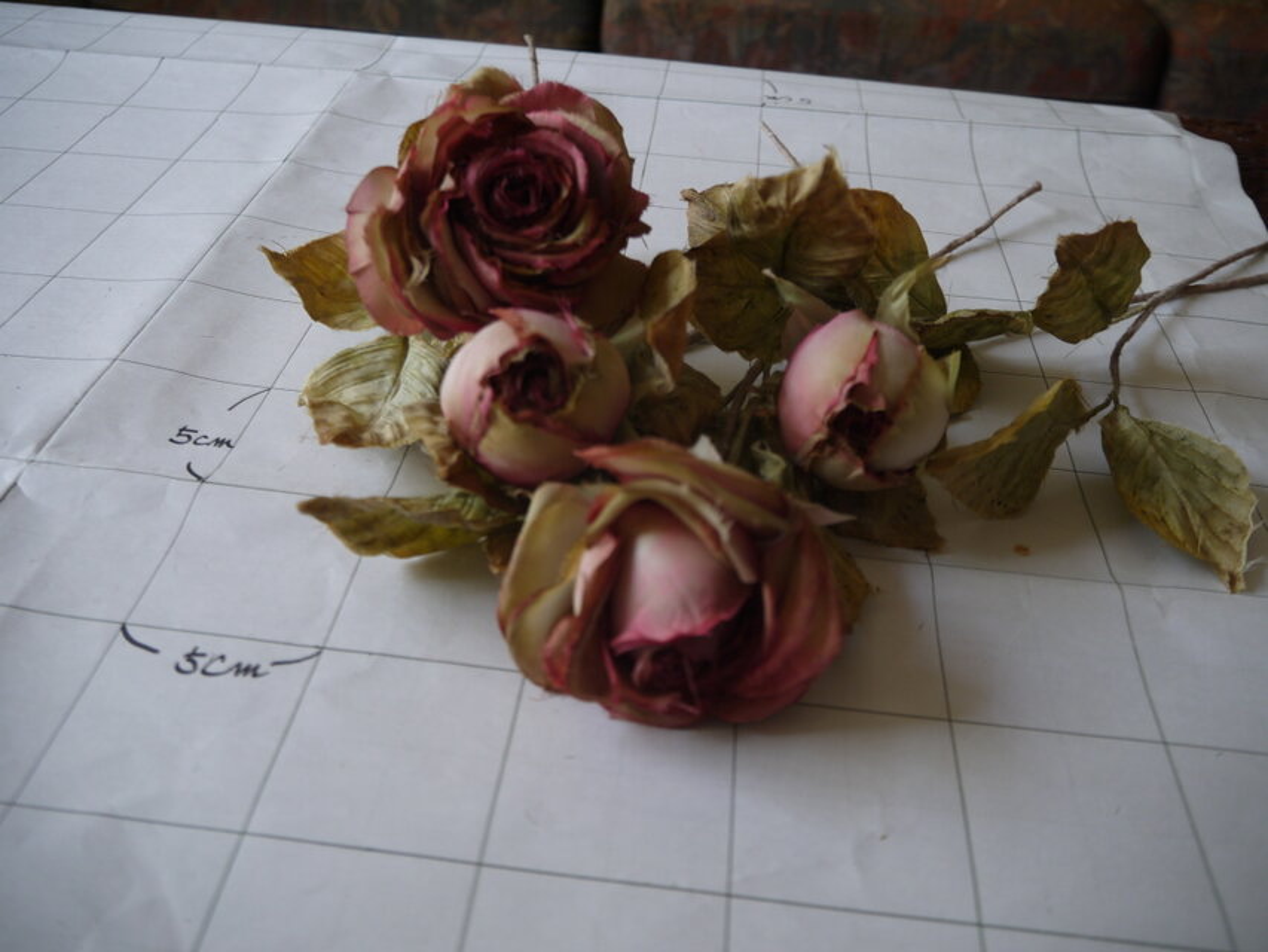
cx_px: 634
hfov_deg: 63.4
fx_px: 1026
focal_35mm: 28
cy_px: 476
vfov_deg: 49.8
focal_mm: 14
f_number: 3.5
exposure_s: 1/60
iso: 200
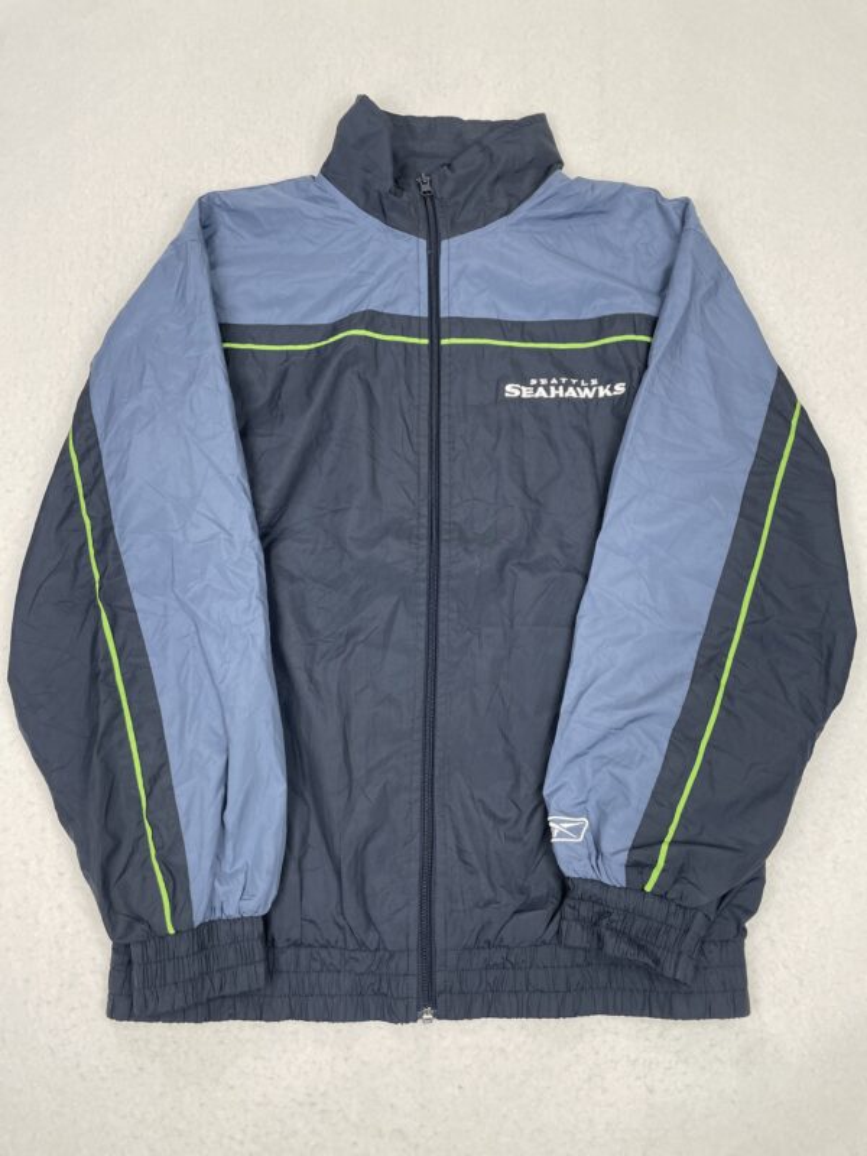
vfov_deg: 67.3
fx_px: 868
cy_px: 578
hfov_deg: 53.1
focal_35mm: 26
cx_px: 434
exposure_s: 1/100
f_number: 1.6
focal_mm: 4.2
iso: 50
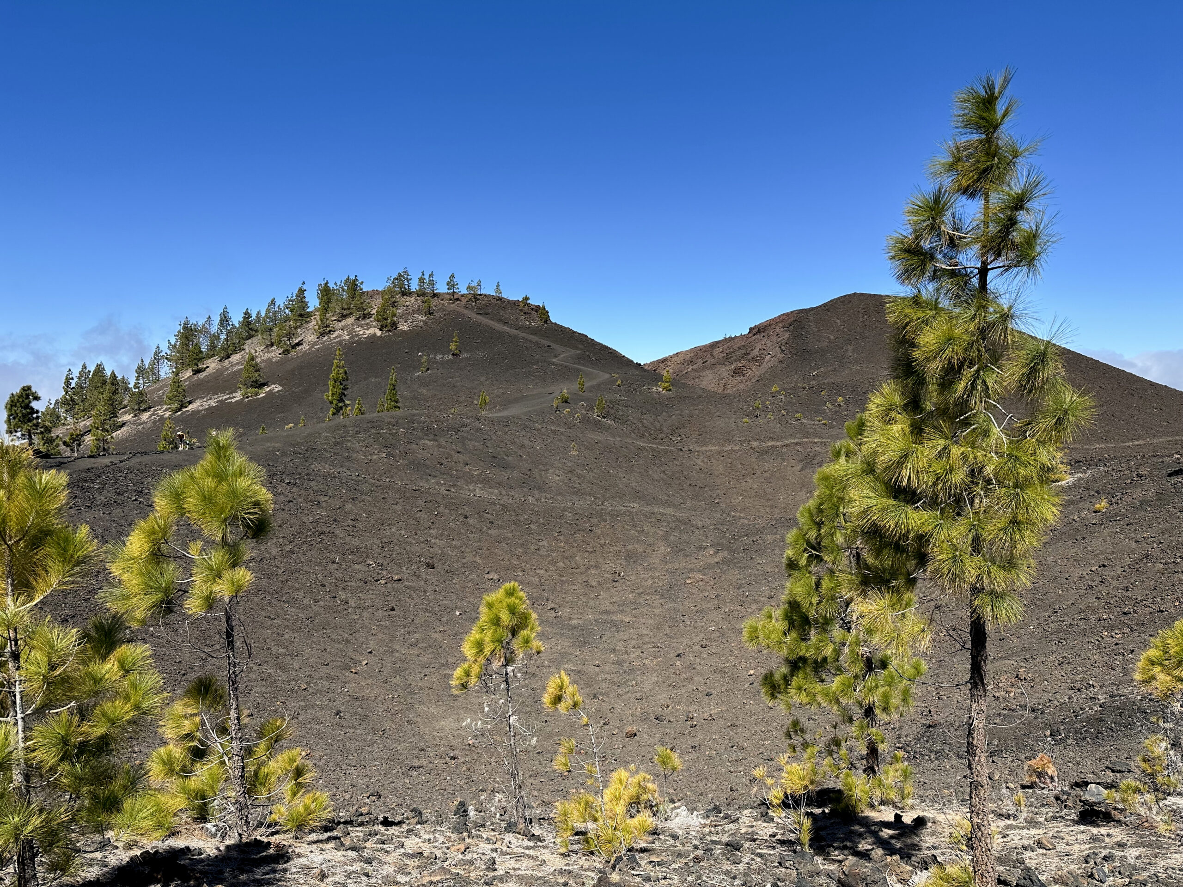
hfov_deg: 71.6
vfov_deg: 56.8
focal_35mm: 24
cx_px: 592
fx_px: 820
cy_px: 444
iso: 80
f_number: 1.78
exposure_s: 1/3356
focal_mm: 6.86
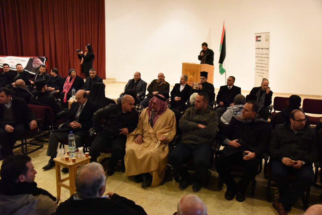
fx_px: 304
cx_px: 161
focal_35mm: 34
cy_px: 108
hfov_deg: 55.8
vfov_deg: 38.9
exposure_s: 1/100
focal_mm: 34
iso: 12800
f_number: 5
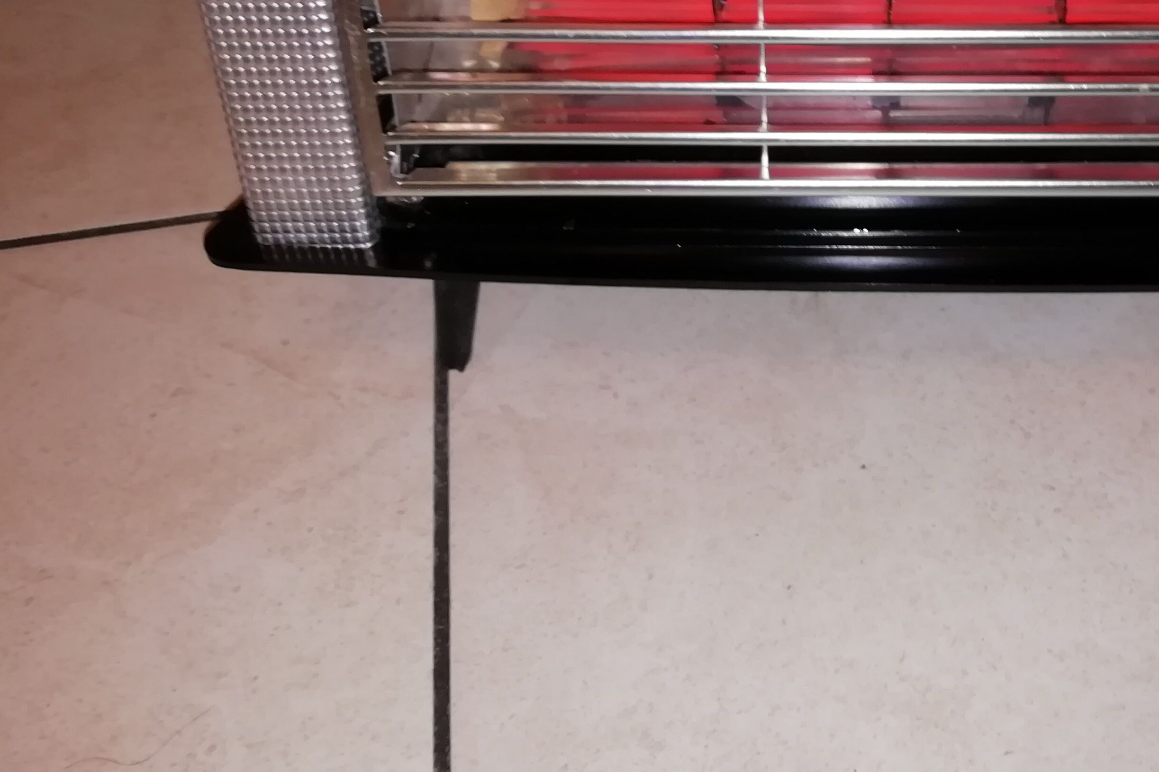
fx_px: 1481
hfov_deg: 41.2
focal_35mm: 46
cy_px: 124
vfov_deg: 28.4
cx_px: 899
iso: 80
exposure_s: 1/33.3
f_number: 2.2
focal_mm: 3.21
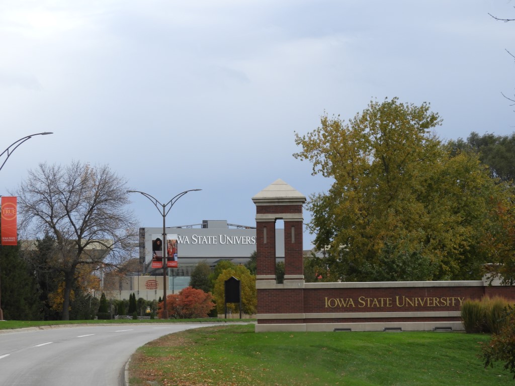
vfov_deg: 11.9
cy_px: 193
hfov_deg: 15.8
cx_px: 258
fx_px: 1860
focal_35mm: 125
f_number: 5
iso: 100
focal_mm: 22.4
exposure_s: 1/320
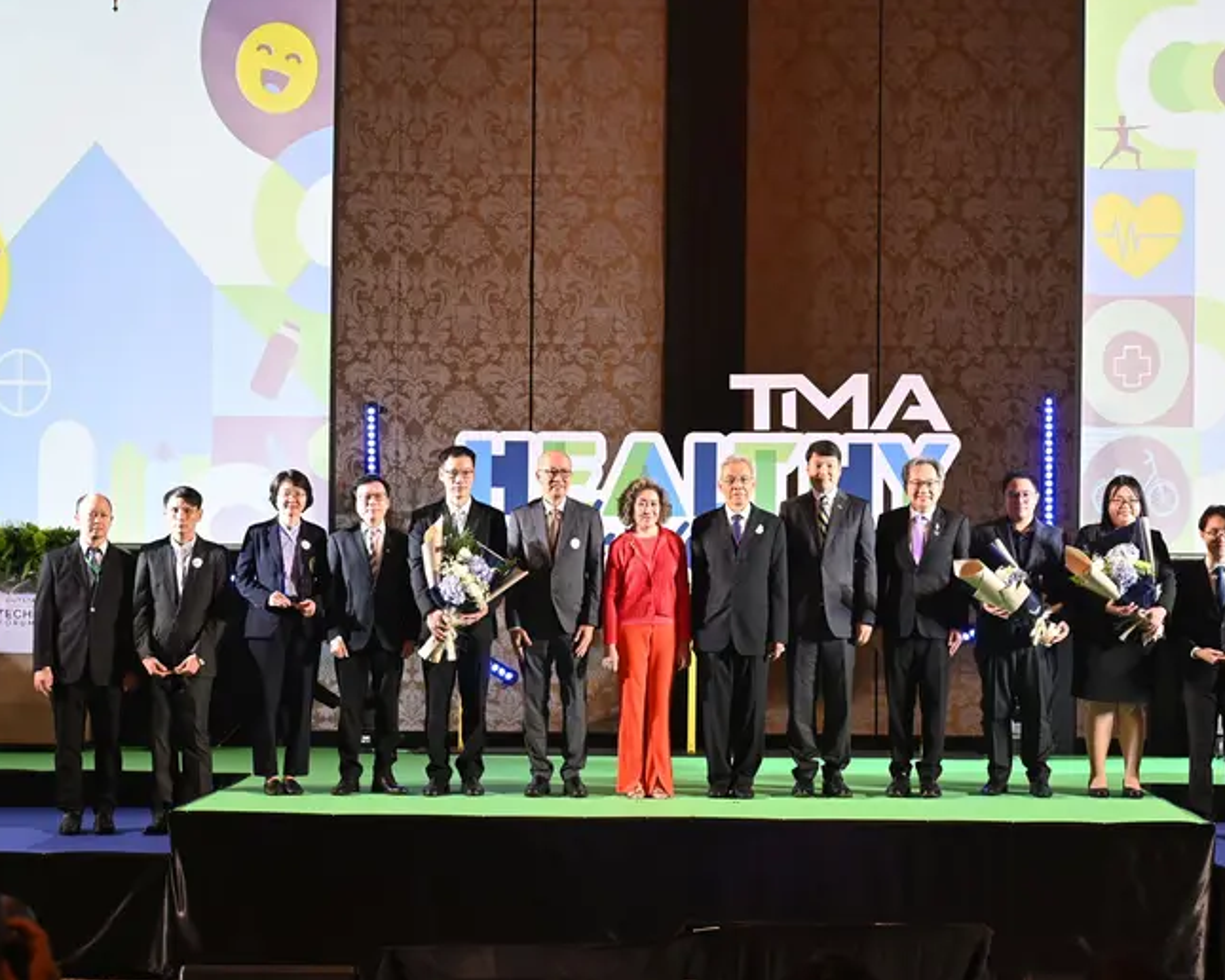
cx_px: 699
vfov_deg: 25.8
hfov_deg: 31.9
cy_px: 488
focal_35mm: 59
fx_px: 2139
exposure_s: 1/100
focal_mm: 52
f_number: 4.5
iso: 1600
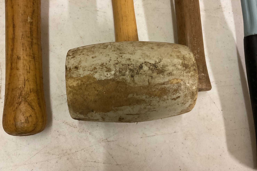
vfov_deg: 42.3
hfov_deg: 60.3
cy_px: 79
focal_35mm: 31
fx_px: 221
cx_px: 126
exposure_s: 1/40
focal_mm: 3
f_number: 1.8
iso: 250
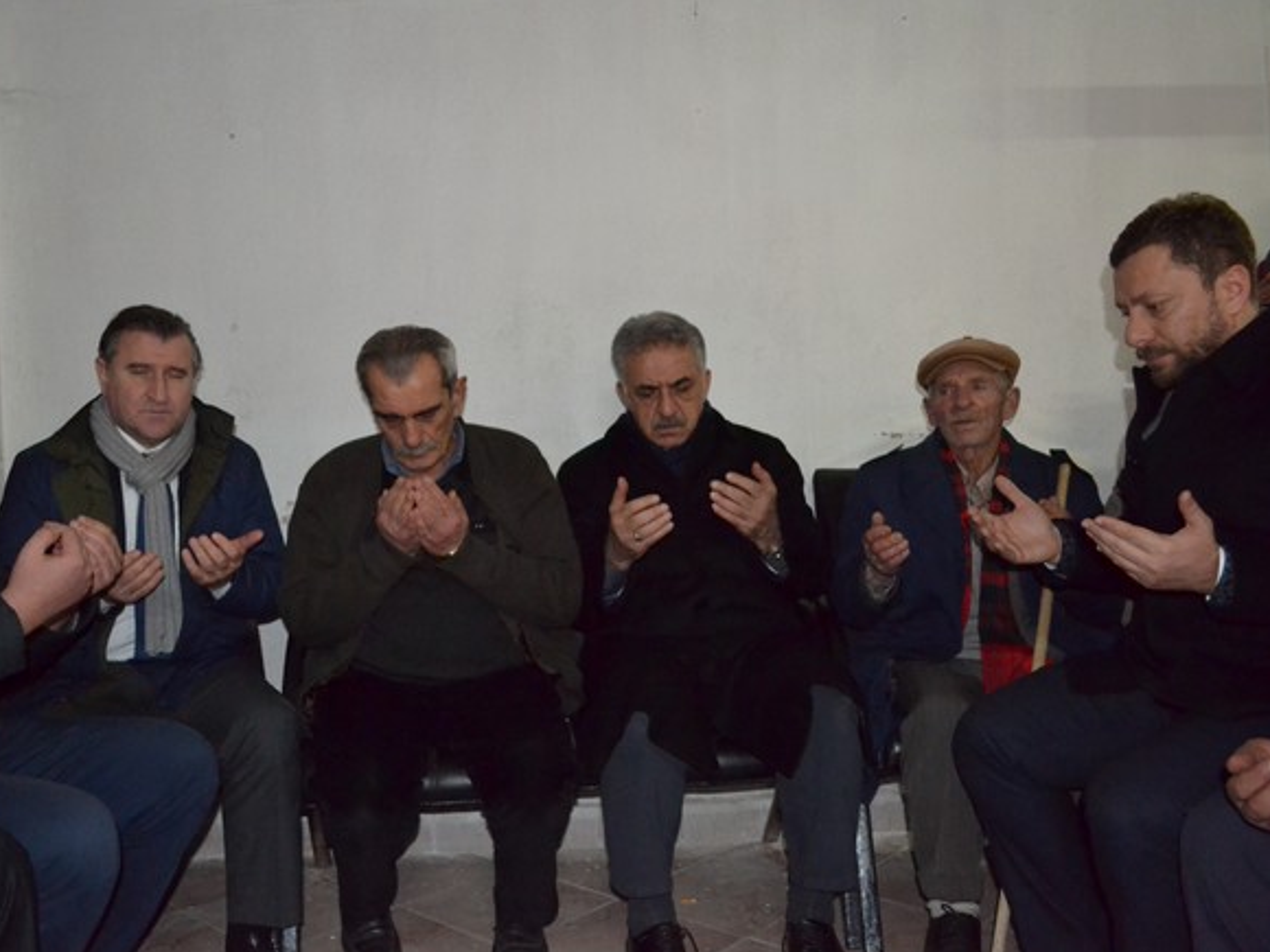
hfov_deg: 59.7
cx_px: 539
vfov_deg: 46.8
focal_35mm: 30
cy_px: 483
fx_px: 1101
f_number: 3.5
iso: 3200
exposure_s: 1/60
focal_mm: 18
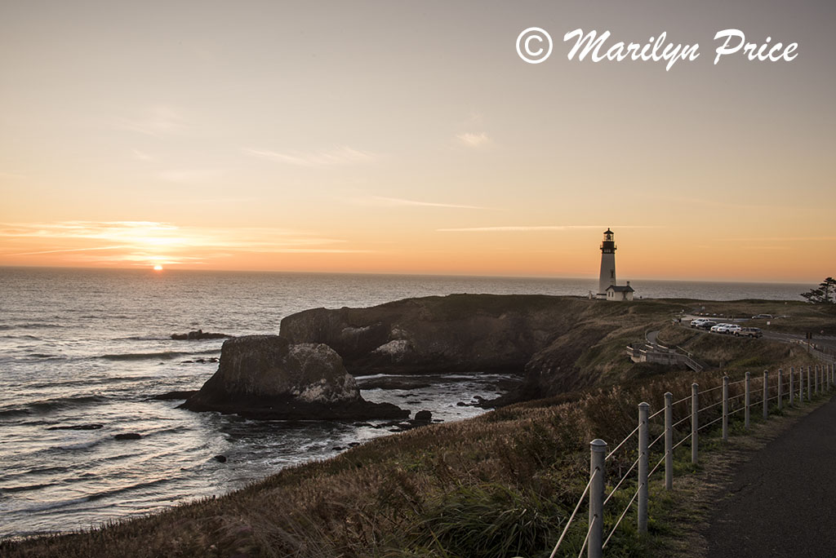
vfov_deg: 38.9
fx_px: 790
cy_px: 279
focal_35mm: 34
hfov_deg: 55.8
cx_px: 418
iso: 100
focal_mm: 34
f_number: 19
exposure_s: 1/6
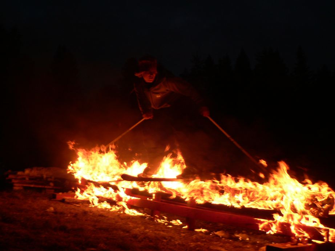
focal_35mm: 36
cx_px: 168
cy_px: 126
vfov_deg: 39.6
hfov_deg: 51.4
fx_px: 348
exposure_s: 1/100
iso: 100
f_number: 3.2
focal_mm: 6
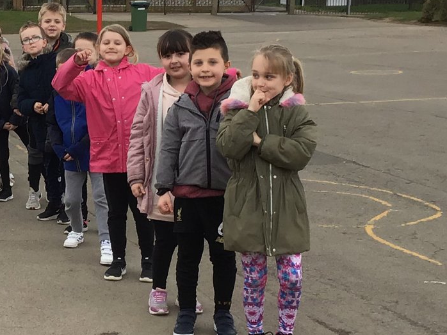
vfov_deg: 16.2
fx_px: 1175
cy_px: 188
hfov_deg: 20.9
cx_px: 9
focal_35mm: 91
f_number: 2.4
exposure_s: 1/160
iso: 25
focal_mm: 3.3
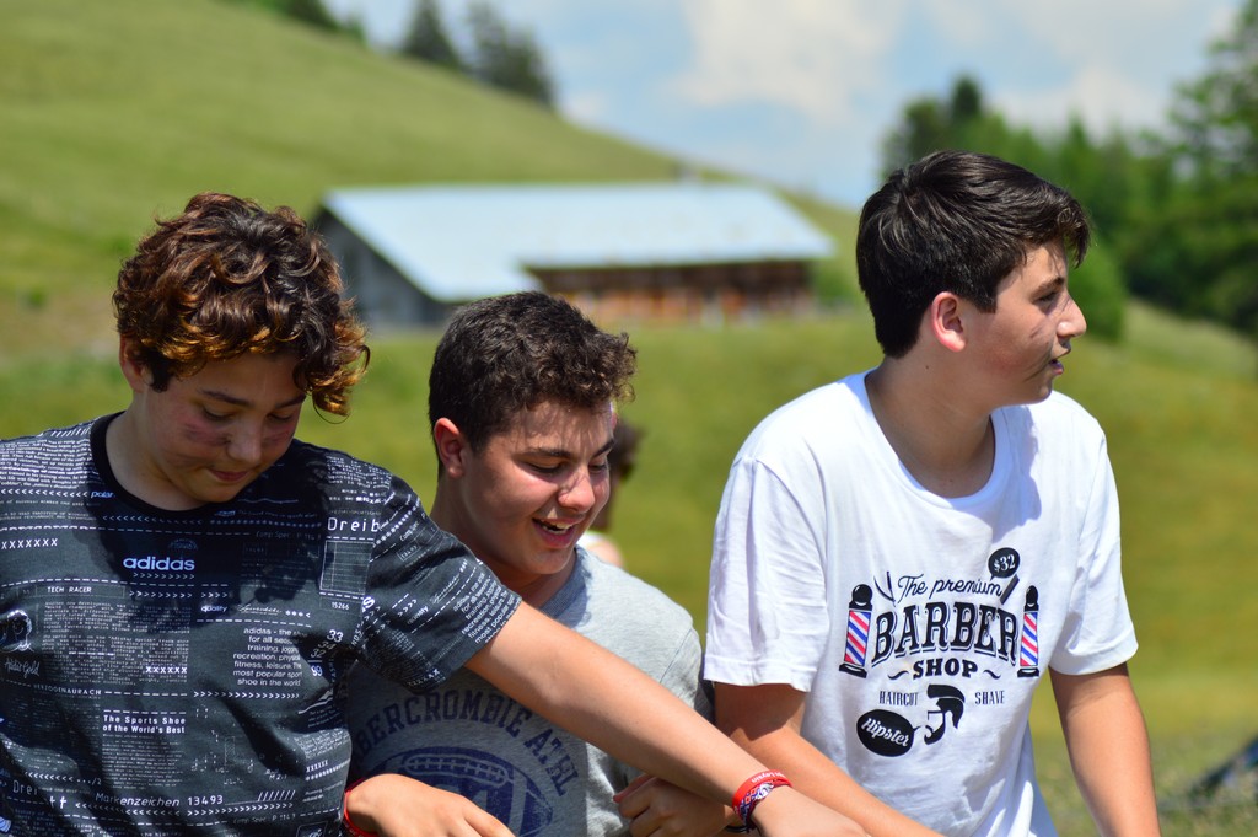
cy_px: 418
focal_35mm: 158
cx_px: 629
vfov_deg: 8.7
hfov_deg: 13.1
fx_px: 5499
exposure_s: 1/1000
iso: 100
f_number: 4
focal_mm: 105
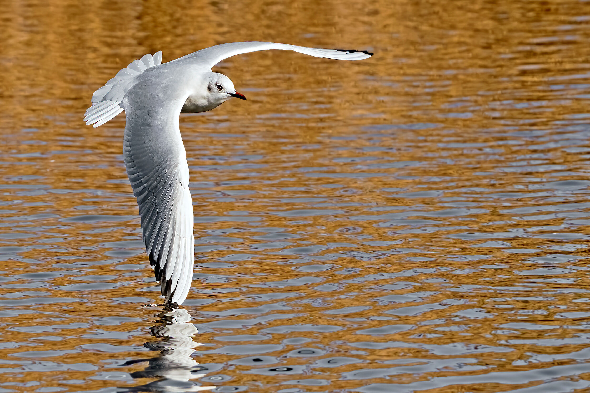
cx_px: 284
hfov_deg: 6.5
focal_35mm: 319
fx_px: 5228
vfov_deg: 4.3
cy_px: 197
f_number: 8
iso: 1250
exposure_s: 1/2000
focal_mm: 298
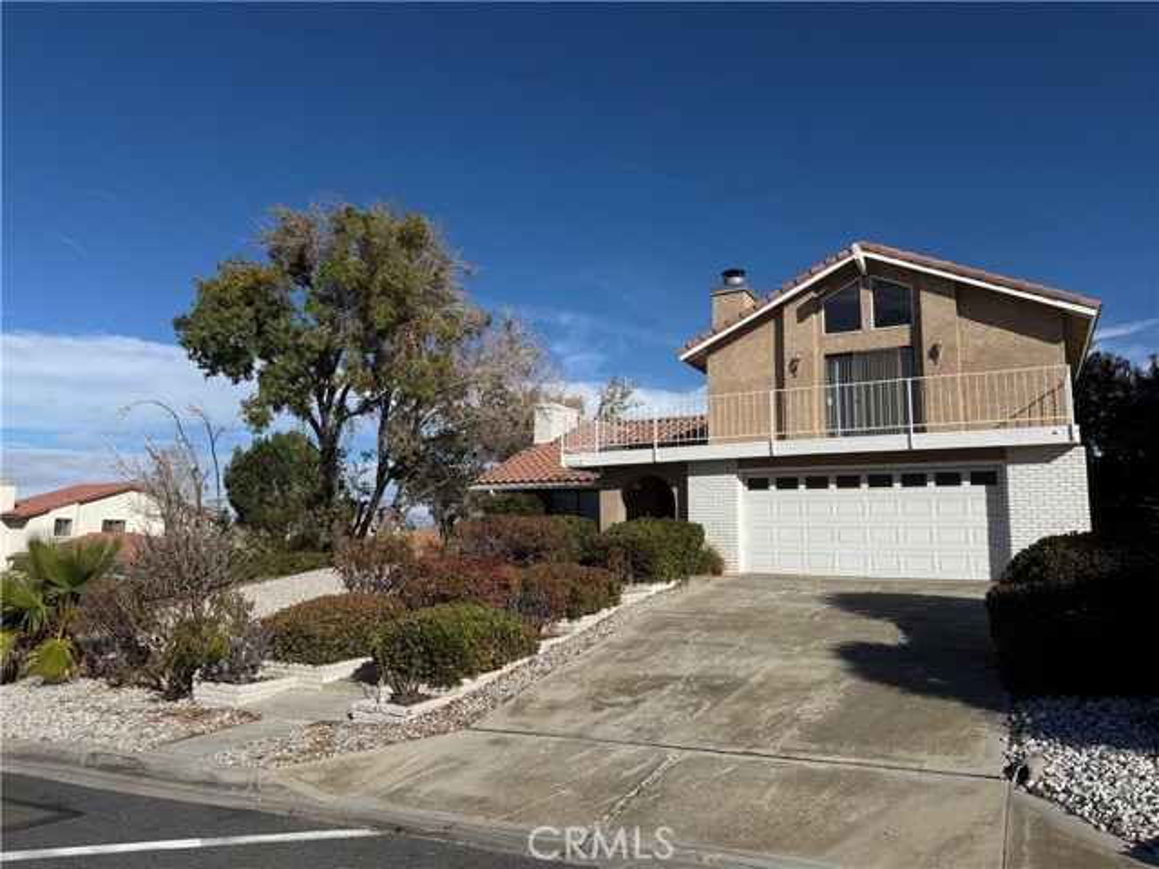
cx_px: 580
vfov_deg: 56.8
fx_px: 804
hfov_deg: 71.6
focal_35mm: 24
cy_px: 434
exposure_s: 1/9091
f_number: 1.78
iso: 80
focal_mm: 6.76
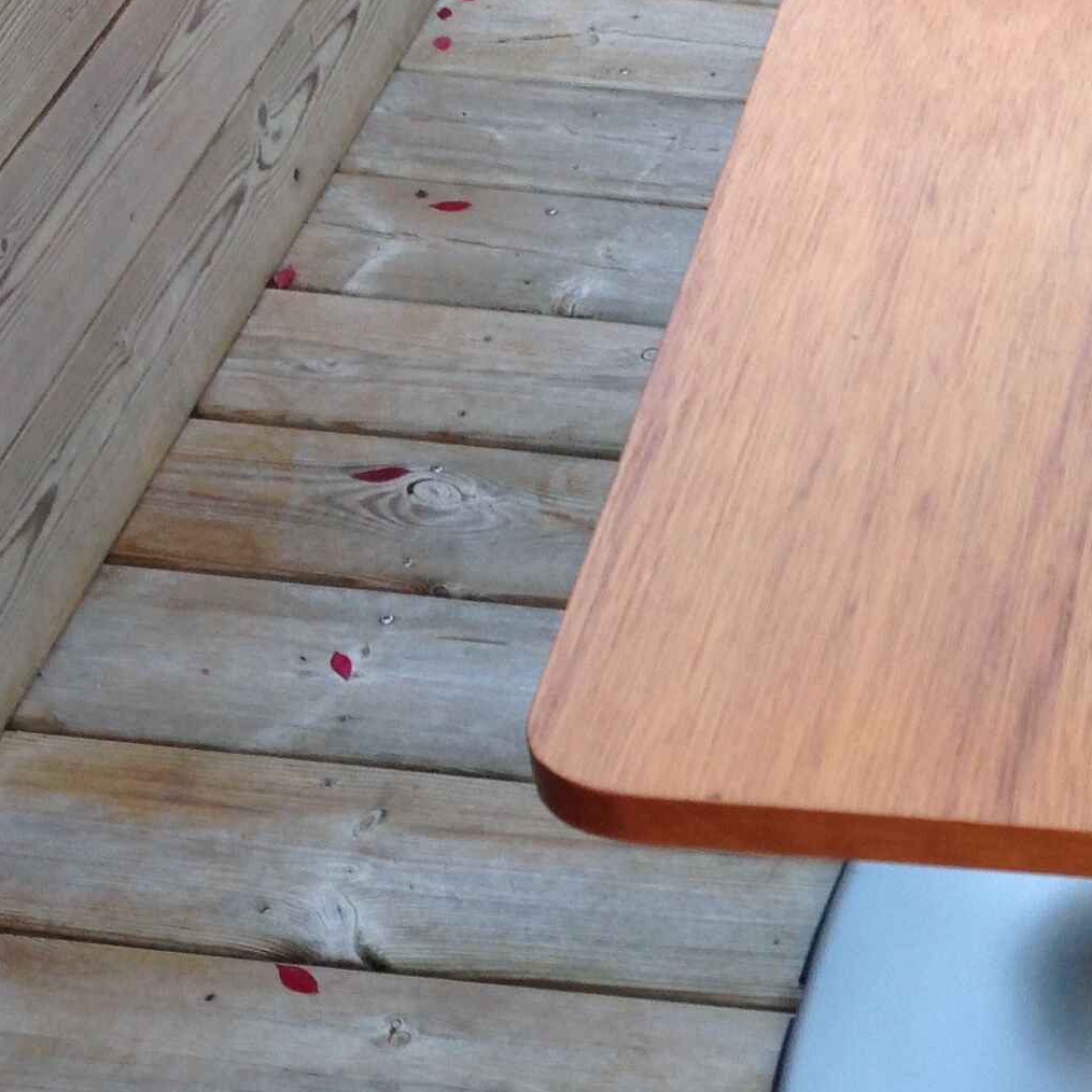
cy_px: 831
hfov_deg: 20.7
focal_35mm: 79
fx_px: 2820
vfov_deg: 21.7
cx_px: 1238
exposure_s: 1/180
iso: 50
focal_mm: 4.28
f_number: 2.4
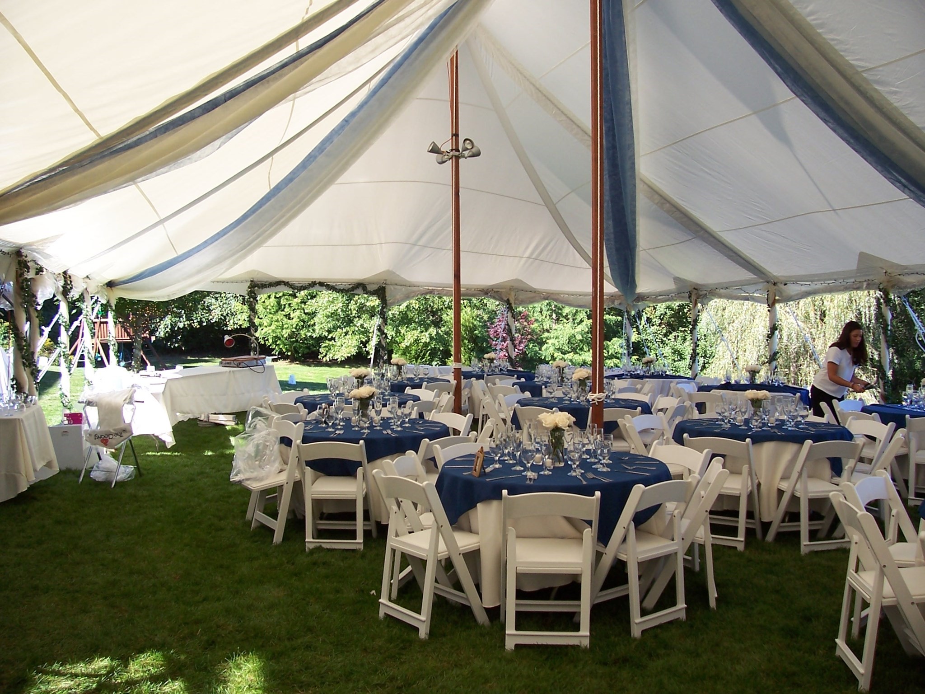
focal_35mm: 34
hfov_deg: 54.0
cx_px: 462
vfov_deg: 41.8
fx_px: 909
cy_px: 347
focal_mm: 5.6
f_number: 2.7
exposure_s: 1/250
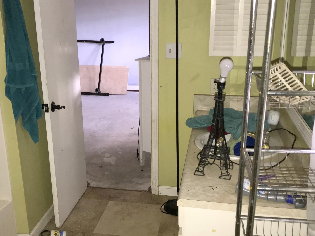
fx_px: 373
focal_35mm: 41
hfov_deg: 45.6
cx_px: 134
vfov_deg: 35.1
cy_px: 134
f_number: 1.8
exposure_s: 1/16
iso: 50
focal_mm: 3.99
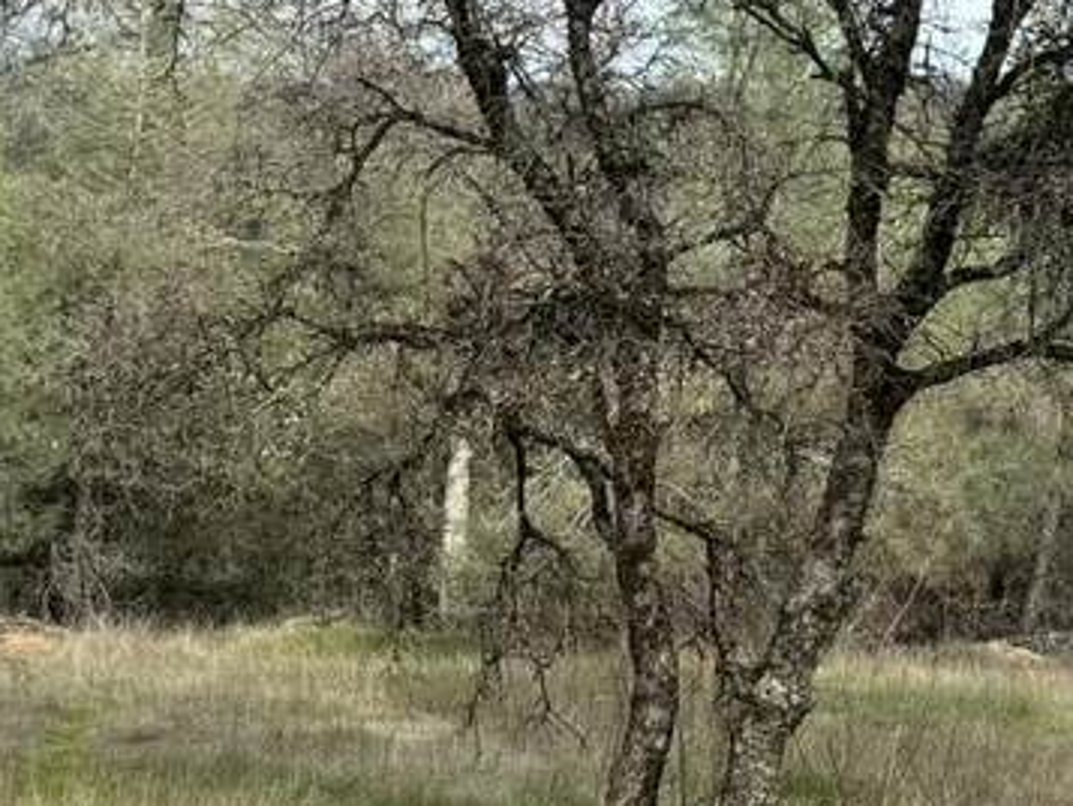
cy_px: 364
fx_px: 2667
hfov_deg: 19.7
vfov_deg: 17.2
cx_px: 1608
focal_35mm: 86
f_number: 1.78
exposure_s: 1/2252
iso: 80
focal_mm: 6.86
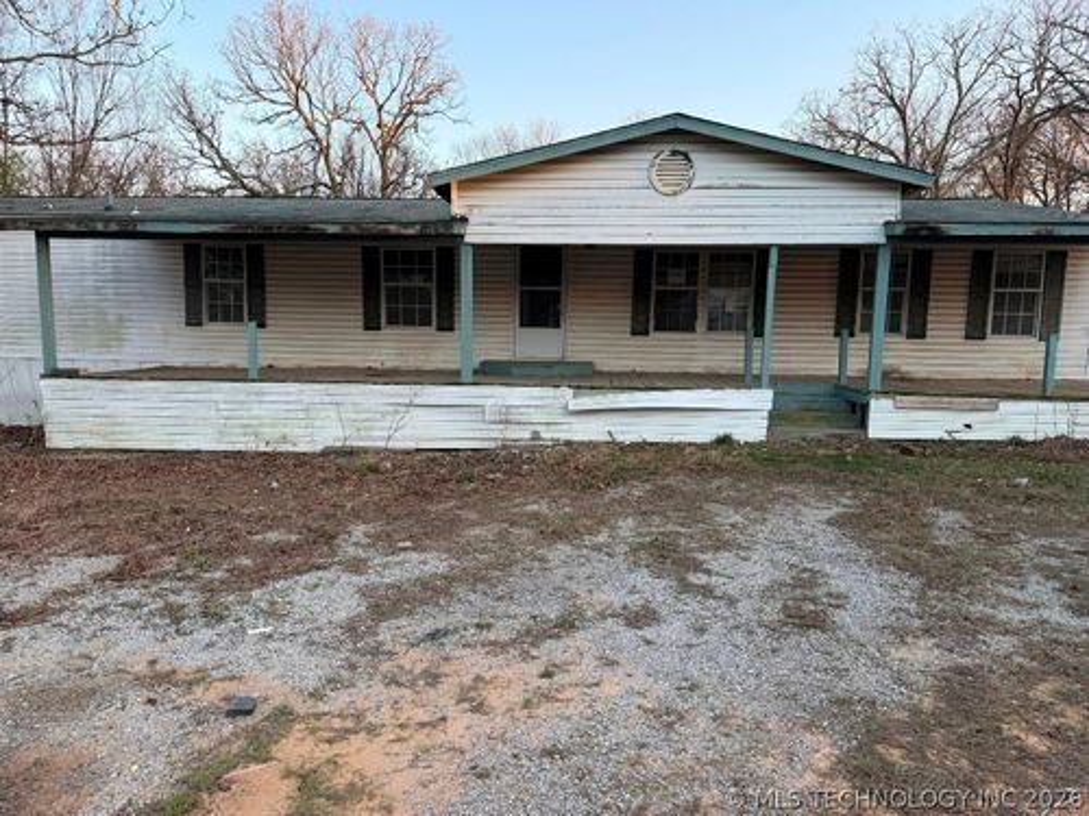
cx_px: 544
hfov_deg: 71.6
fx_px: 755
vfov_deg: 56.8
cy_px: 408
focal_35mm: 24
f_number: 1.78
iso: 80
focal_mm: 6.76
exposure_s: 1/348
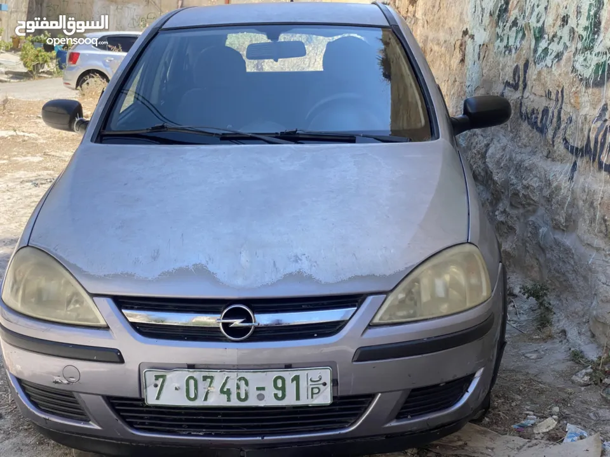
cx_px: 305
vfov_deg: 28.0
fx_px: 916
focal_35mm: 52
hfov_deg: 36.8
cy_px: 228
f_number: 2
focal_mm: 6
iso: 20
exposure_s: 1/675
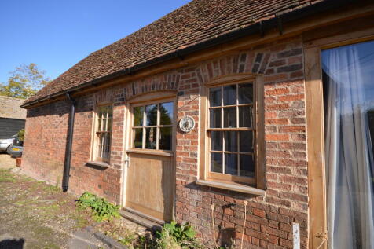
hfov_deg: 100.4
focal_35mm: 15
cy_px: 124
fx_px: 156
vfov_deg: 77.3
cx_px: 187
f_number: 6.3
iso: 100
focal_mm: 10
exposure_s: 1/160
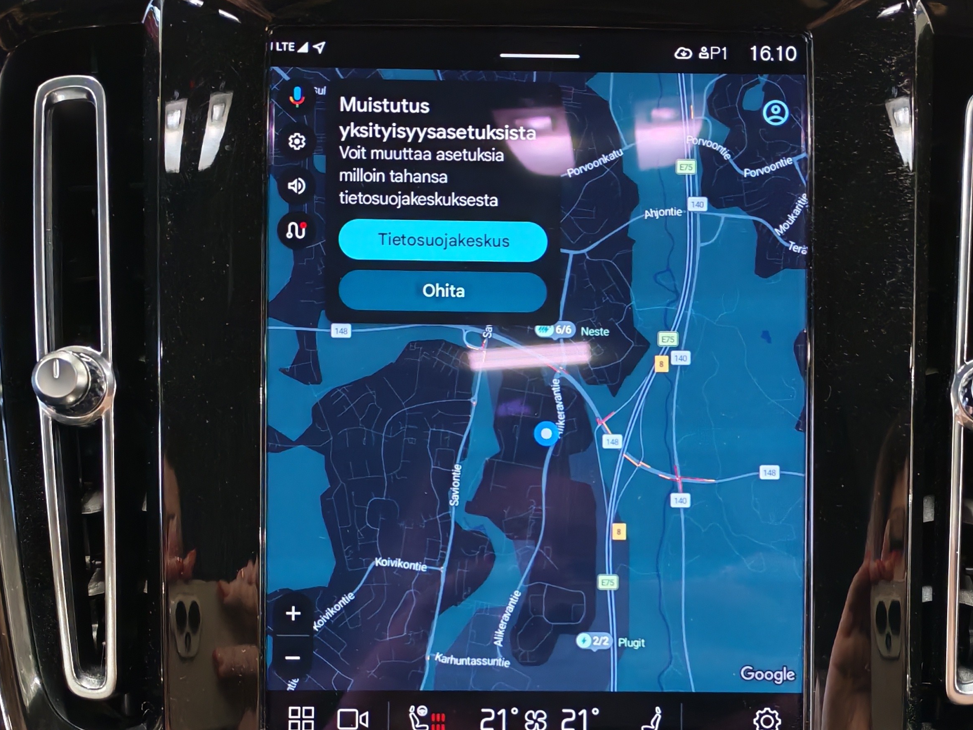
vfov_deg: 26.5
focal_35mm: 54
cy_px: 582
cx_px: 532
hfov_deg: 35.5
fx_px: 1518
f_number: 1.9
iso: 2384
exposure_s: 1/50
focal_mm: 6.12
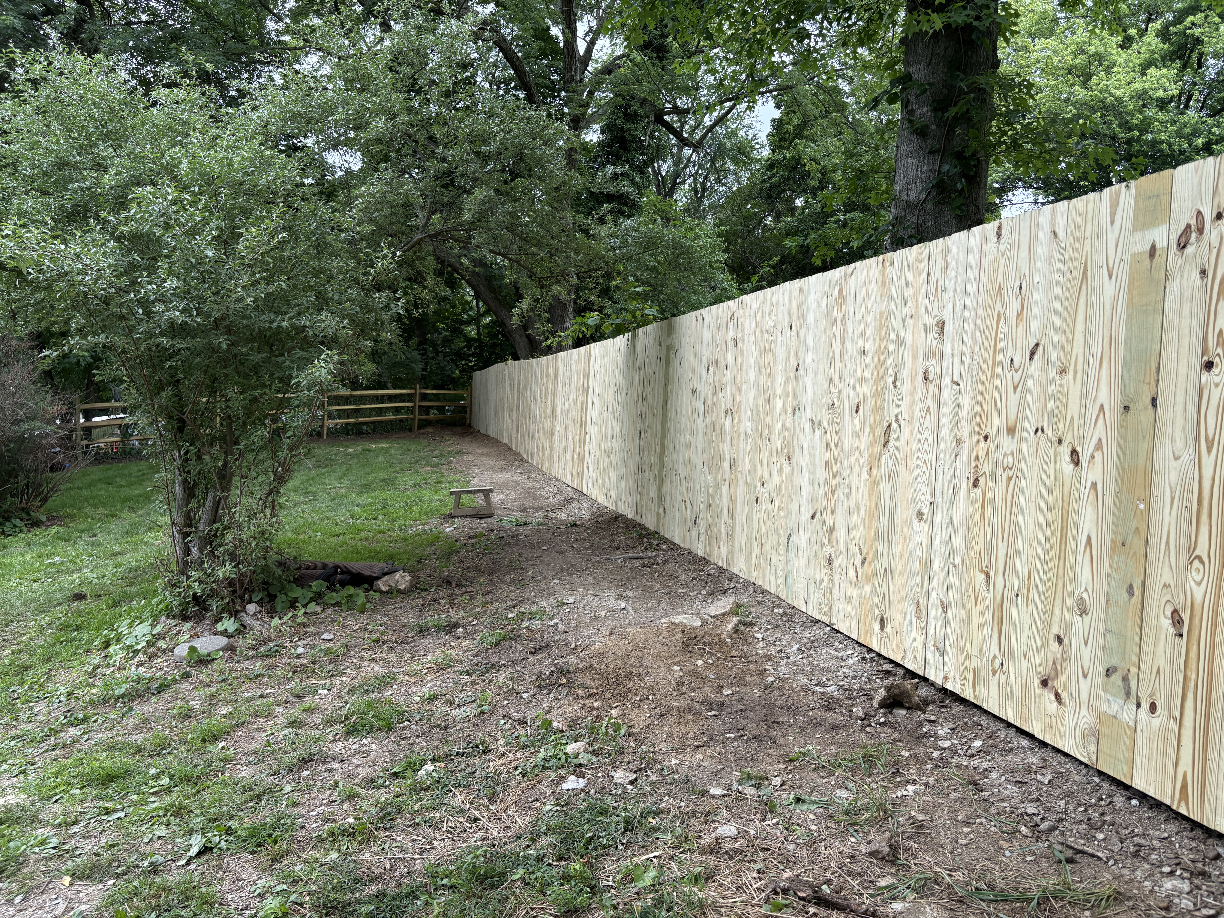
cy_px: 459
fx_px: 919
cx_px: 612
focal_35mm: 26
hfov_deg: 67.3
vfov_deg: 53.1
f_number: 1.6
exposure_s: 1/453
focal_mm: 5.96
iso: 50
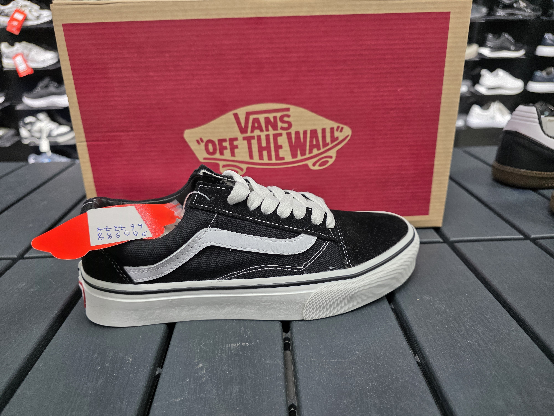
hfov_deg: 73.9
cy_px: 208
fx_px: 368
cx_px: 277
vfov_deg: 58.9
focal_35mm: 23
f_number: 1.7
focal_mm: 6.3
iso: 200
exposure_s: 1/100
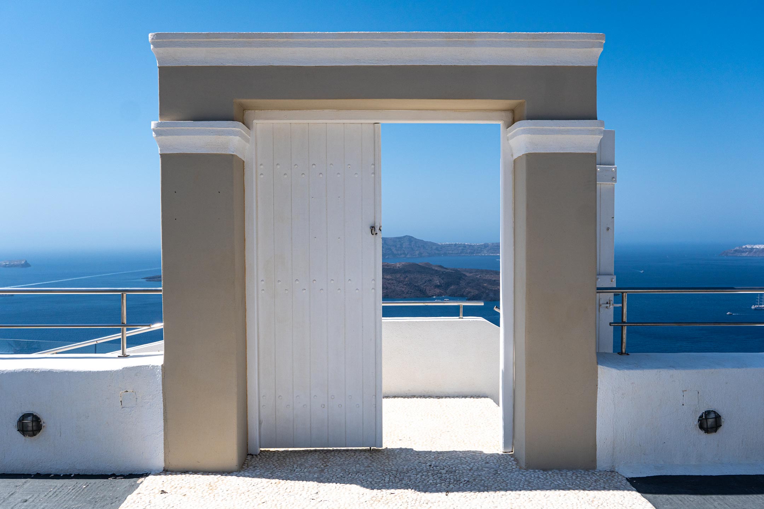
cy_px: 254
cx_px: 382
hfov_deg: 60.4
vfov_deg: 42.5
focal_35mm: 31
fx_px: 656
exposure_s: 1/2000
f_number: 5.6
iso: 100
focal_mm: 20.6
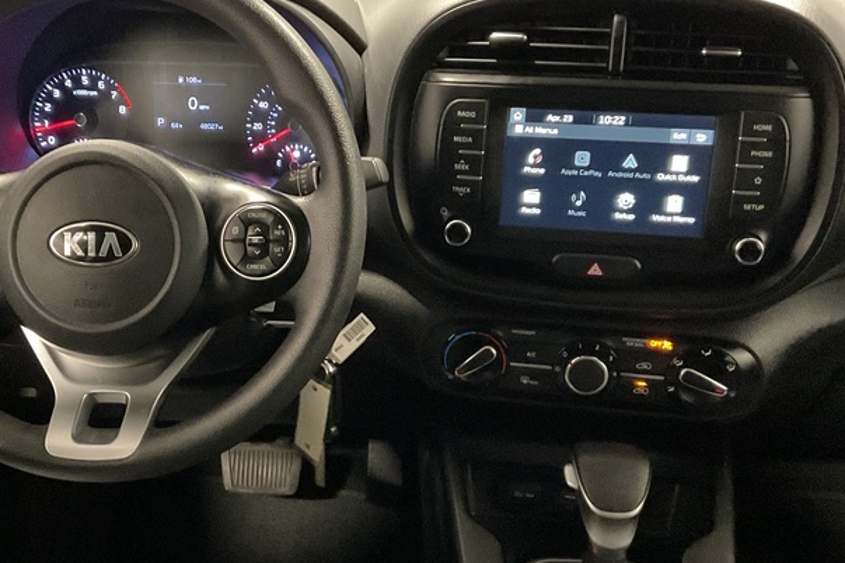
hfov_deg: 40.9
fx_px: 1127
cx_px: 329
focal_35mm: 48
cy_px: 317
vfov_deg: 28.1
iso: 500
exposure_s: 1/24
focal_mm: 3
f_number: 1.8
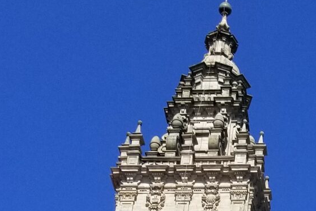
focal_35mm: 124
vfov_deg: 10.0
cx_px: 396
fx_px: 1088
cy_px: 464
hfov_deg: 15.8
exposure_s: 1/2848
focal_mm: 4.25
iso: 50
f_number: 1.7
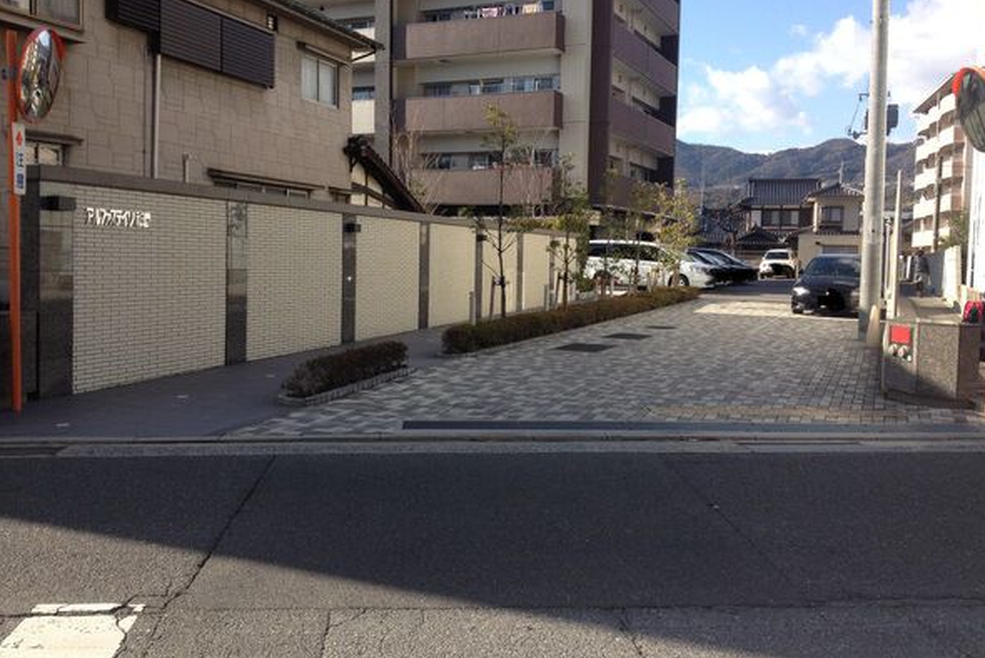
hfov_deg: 51.9
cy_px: 314
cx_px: 499
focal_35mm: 37
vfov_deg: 36.0
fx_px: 1013
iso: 50
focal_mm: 4.28
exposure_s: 1/863
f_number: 2.4
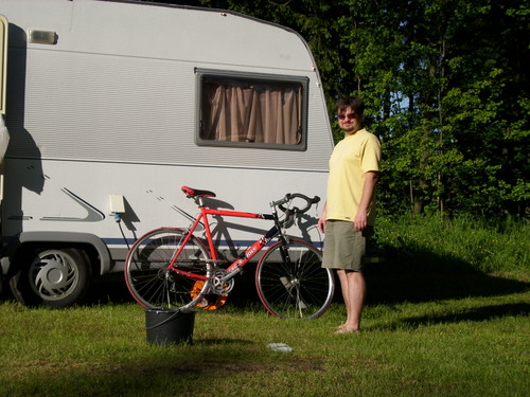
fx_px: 1011
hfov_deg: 29.4
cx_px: 265
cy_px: 198
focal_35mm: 66
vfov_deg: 22.3
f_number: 8.5
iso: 50
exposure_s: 1/210
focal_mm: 12.8
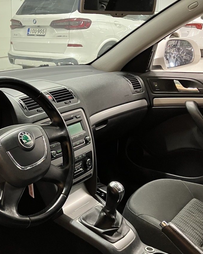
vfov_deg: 40.3
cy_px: 142
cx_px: 34
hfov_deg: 31.7
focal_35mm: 46
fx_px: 346
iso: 320
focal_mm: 3.99
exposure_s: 1/44
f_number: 1.8
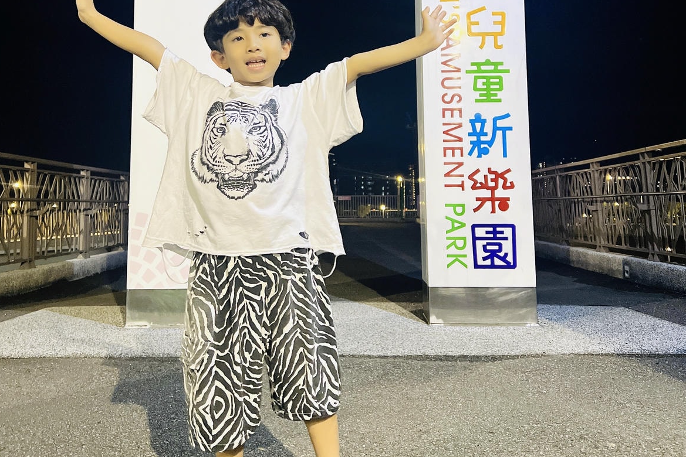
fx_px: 705
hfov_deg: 51.9
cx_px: 334
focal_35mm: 37
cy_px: 106
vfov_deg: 35.1
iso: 500
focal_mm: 5.7
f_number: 1.5
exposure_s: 1/60
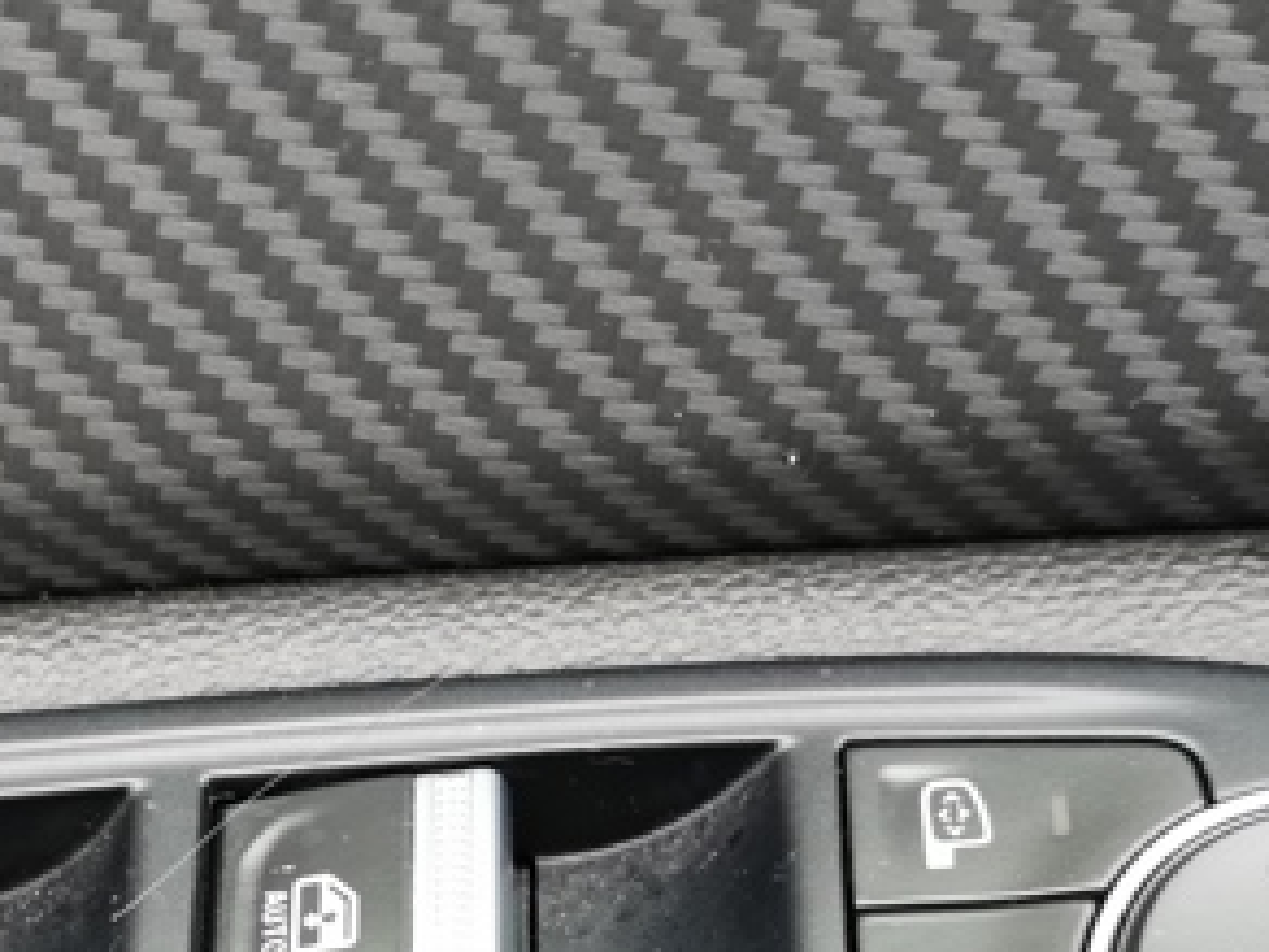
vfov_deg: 19.3
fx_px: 2713
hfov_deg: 26.2
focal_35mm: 74
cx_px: 426
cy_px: 956
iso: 250
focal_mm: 5.58
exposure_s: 1/50
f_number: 1.8
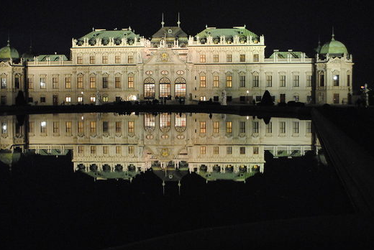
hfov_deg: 43.5
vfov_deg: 29.9
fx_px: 468
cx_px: 171
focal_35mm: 45
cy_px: 116
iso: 1600
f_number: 4.2
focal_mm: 26
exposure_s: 1/6
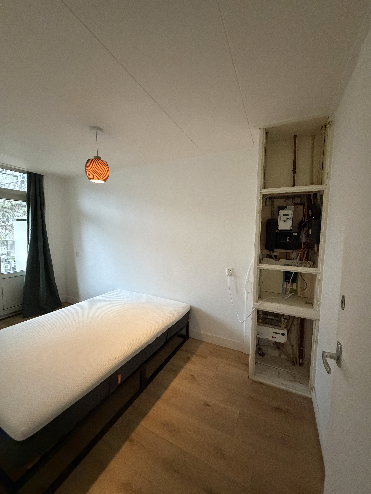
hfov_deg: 85.7
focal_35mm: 14
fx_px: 200
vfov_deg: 102.1
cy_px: 247
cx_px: 186
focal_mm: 2.22
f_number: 2.2
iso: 1000
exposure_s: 1/60
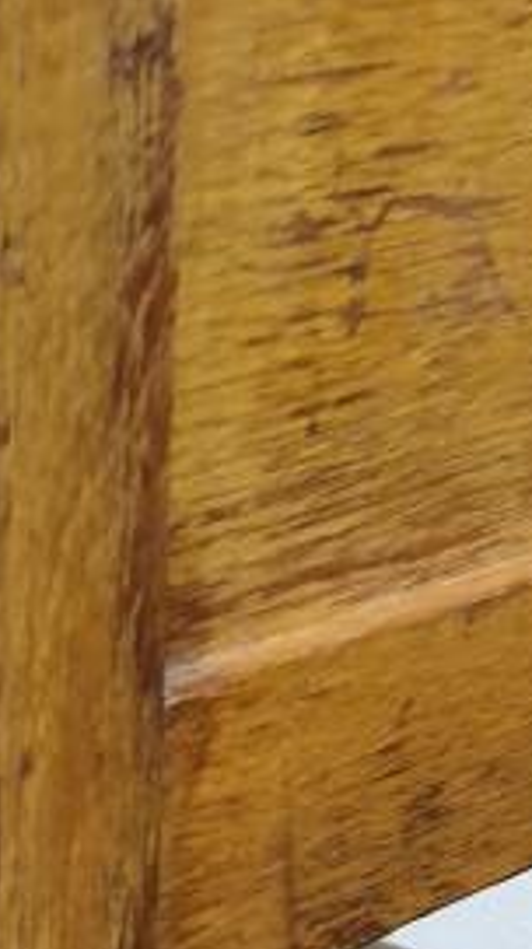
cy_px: 1537
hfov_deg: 11.3
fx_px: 2689
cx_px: 136
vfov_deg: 17.4
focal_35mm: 107
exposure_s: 1/13
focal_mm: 4.3
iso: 320
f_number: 1.5
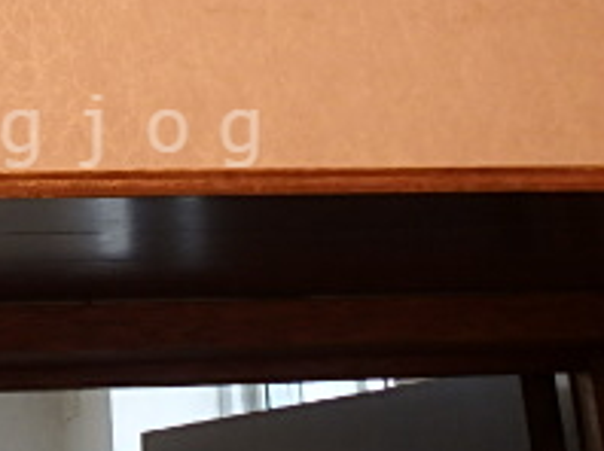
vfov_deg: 21.4
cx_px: 67
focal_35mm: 68
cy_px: 131
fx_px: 1185
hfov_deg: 27.6
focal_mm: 3.7
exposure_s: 1/40
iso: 200
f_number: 3.5
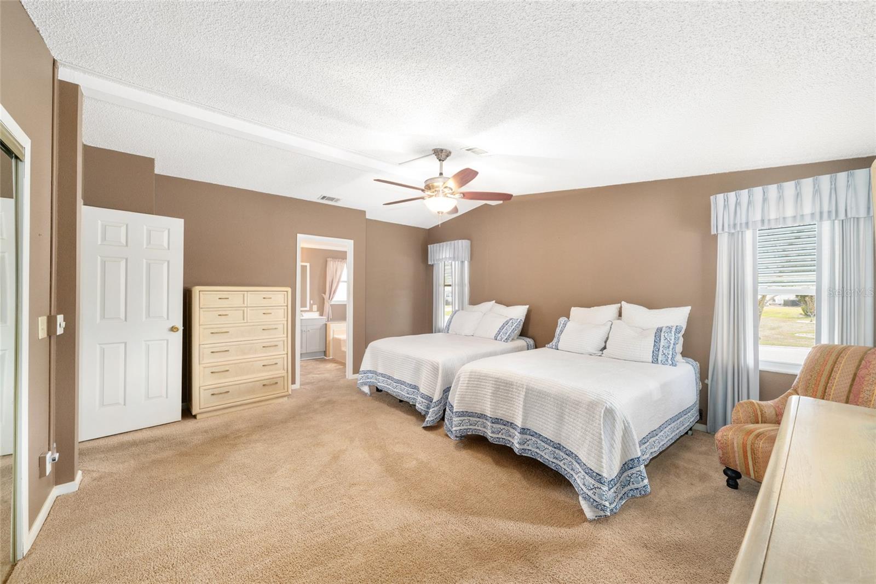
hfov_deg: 104.3
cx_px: 438
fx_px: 341
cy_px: 292
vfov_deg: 81.2
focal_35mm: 14
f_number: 8
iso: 500
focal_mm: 14
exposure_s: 1/5
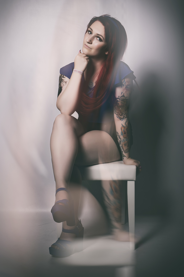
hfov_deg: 20.2
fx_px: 517
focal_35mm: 68
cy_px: 138
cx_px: 92
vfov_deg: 29.9
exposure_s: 1/200
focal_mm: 45
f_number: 11
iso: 100
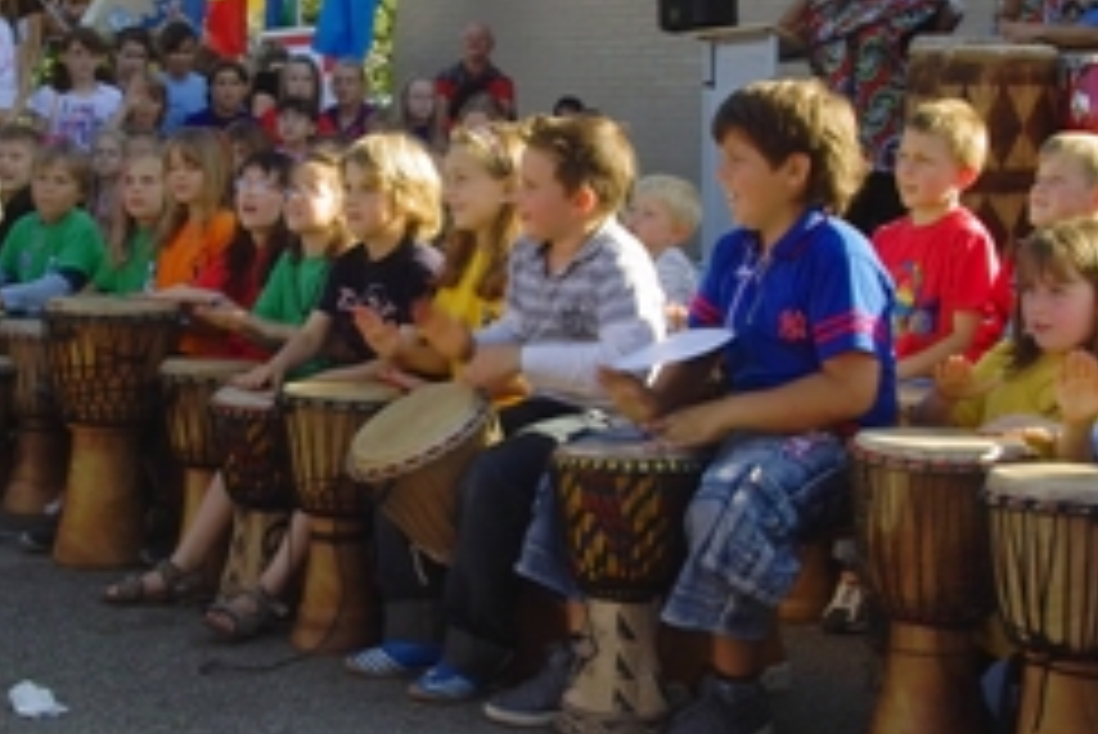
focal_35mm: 66
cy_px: 223
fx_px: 2014
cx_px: 392
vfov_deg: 20.5
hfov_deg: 30.3
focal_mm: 21
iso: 200
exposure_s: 1/160
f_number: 6.3
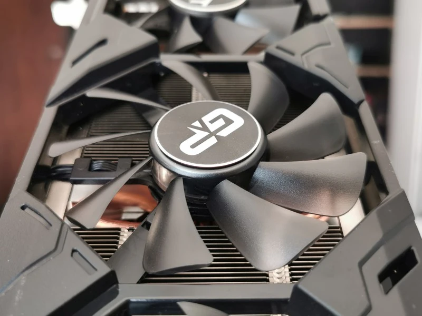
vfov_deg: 36.0
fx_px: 488
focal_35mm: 40
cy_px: 158
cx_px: 211
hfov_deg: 46.8
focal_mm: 5.56
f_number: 1.6
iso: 160
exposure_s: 1/100
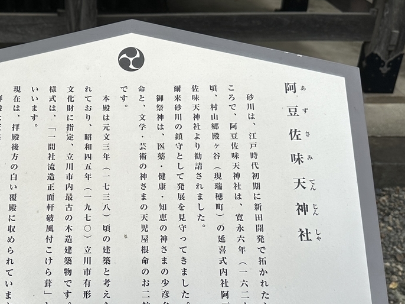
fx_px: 491
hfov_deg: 44.1
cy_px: 183
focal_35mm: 42
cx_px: 132
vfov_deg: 34.2
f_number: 1.78
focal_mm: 6.86
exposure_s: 1/7576
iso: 80
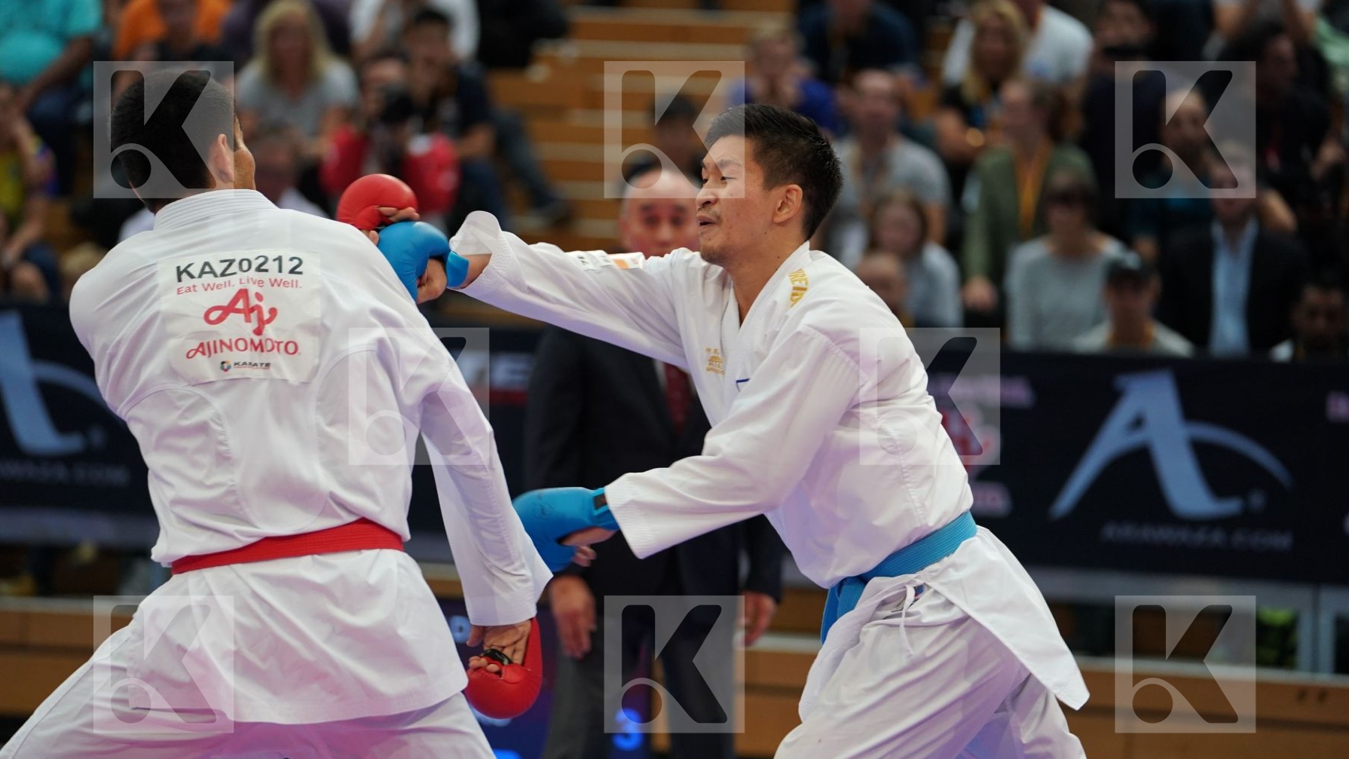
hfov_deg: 12.2
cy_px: 396
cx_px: 674
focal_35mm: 177
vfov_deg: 6.9
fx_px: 6331
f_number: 2.8
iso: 1600
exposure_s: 1/1000
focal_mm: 168
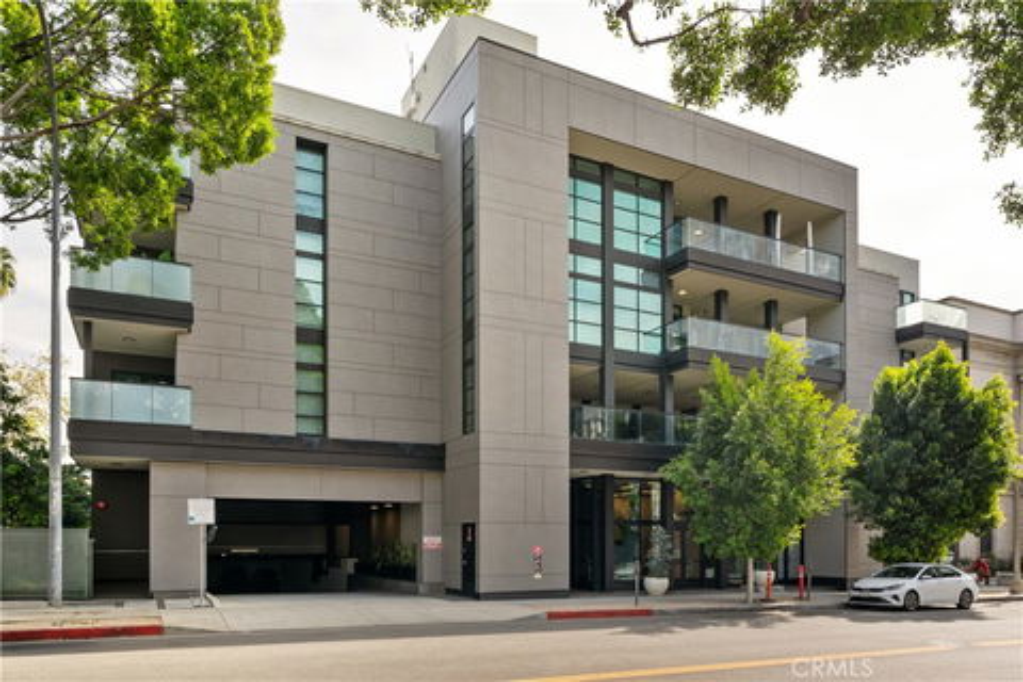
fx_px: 668
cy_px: 341
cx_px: 512
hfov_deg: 74.9
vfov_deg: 54.1
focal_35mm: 24
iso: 250
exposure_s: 1/100
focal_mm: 23.5
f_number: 11
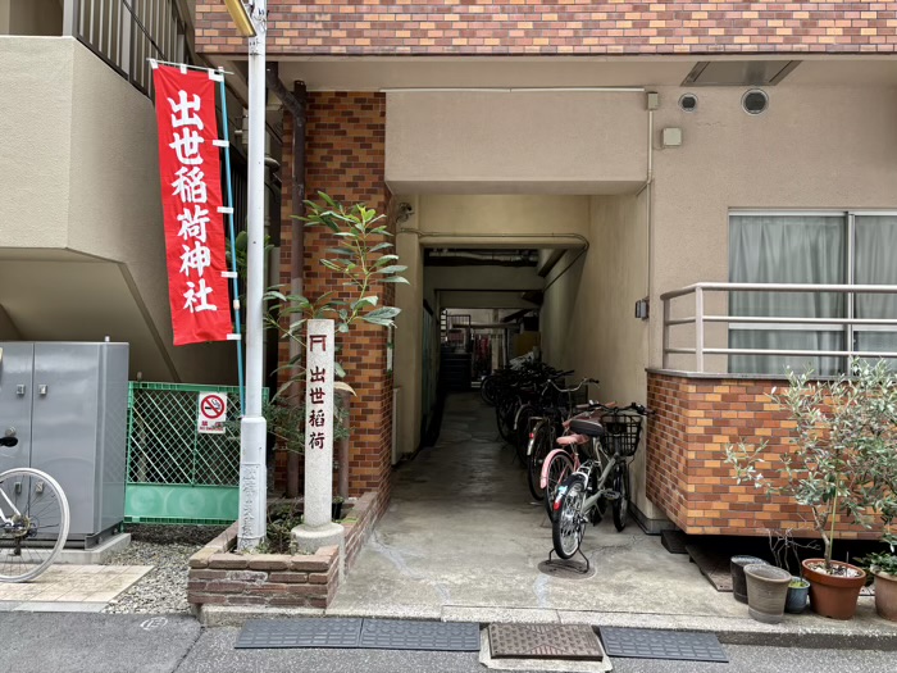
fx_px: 674
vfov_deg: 53.1
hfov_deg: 67.3
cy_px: 336
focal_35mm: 26
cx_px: 448
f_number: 1.6
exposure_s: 1/62
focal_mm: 5.96
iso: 125
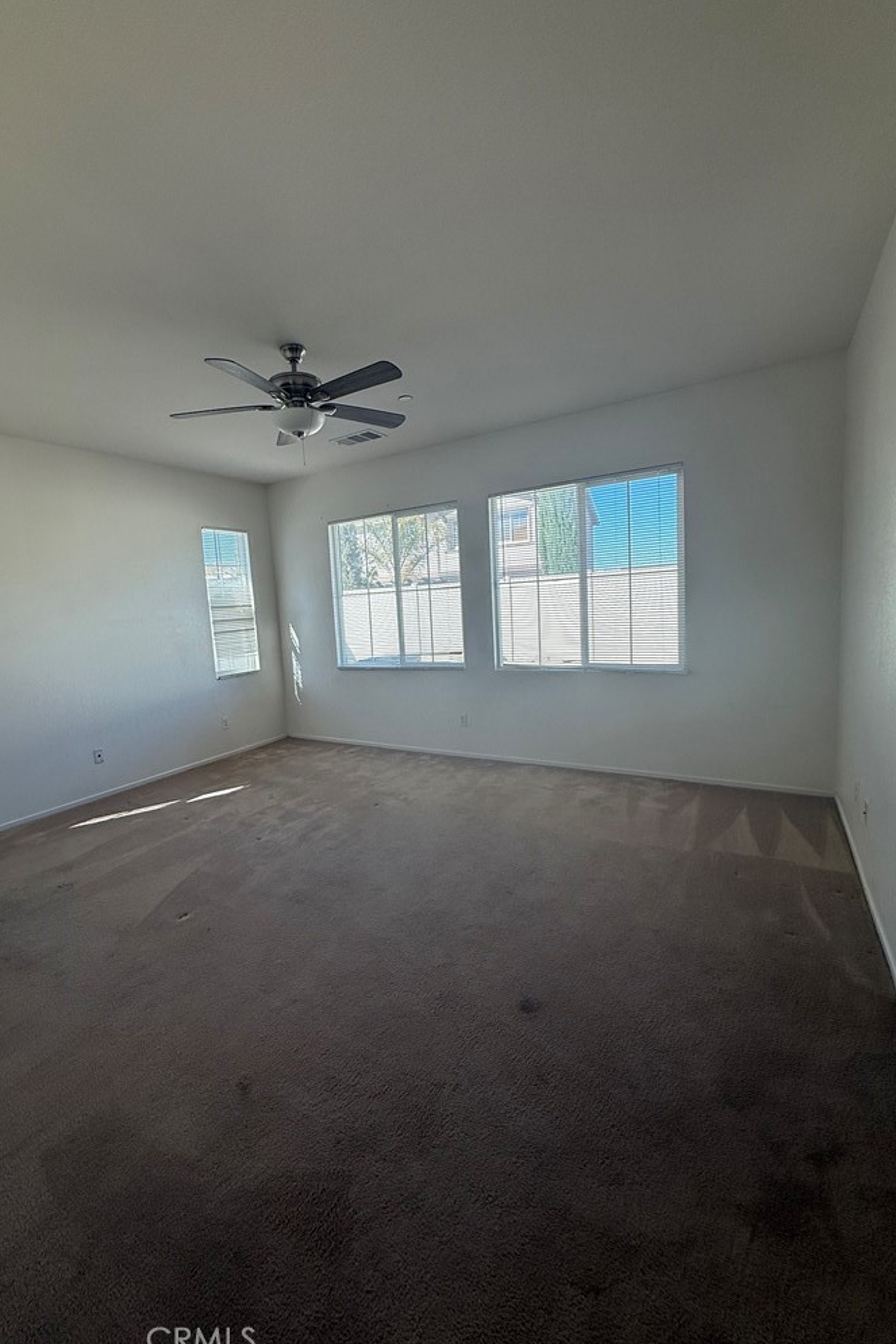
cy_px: 667
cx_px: 412
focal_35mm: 15
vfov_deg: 100.4
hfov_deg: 77.2
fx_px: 560
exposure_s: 1/240
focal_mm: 2.22
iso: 64
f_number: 2.2
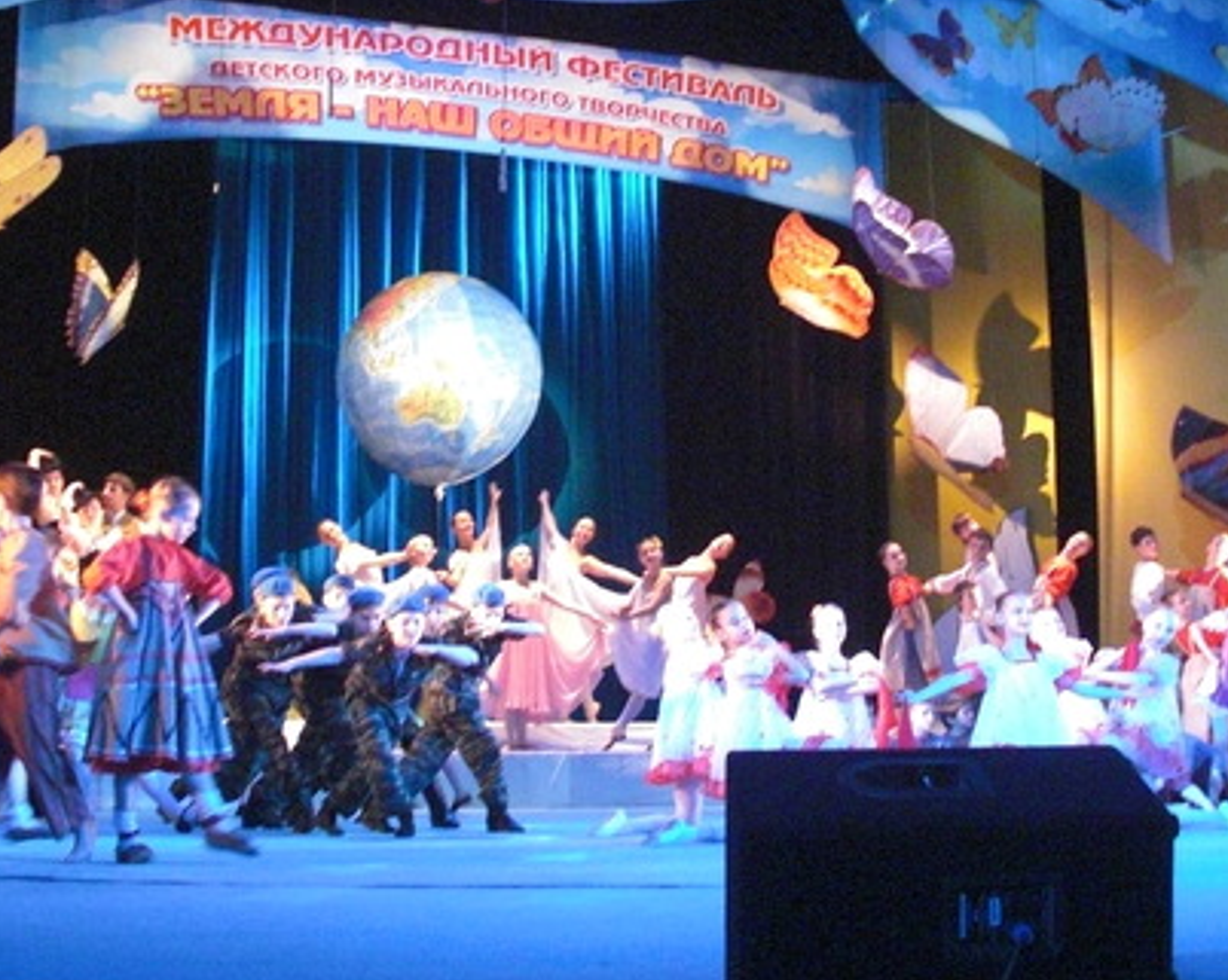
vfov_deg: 27.0
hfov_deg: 33.5
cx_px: 709
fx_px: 2034
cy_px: 376
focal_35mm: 56
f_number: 2.8
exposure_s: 1/30
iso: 800
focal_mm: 6.3
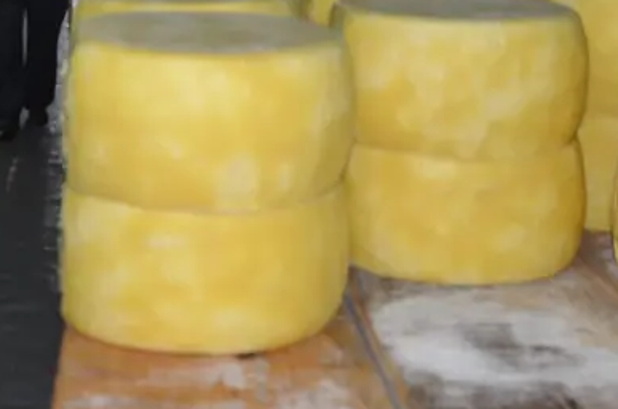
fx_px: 1284
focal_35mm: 75
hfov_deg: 26.4
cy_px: -13
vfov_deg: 17.6
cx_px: 94
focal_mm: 22
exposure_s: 1/60
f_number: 3.8
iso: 800
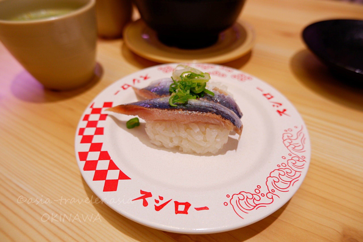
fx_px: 232
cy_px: 121
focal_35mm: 23
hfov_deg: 76.1
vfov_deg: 55.1
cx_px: 182
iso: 200
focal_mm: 15
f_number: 3.5
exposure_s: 1/75
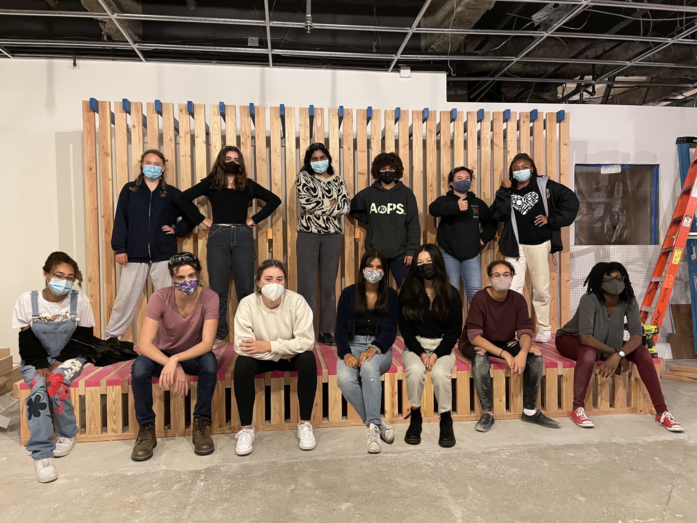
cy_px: 262
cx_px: 348
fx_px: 524
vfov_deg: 53.1
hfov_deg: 67.3
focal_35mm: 26
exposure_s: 1/30
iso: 500
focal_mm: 4.2
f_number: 1.6
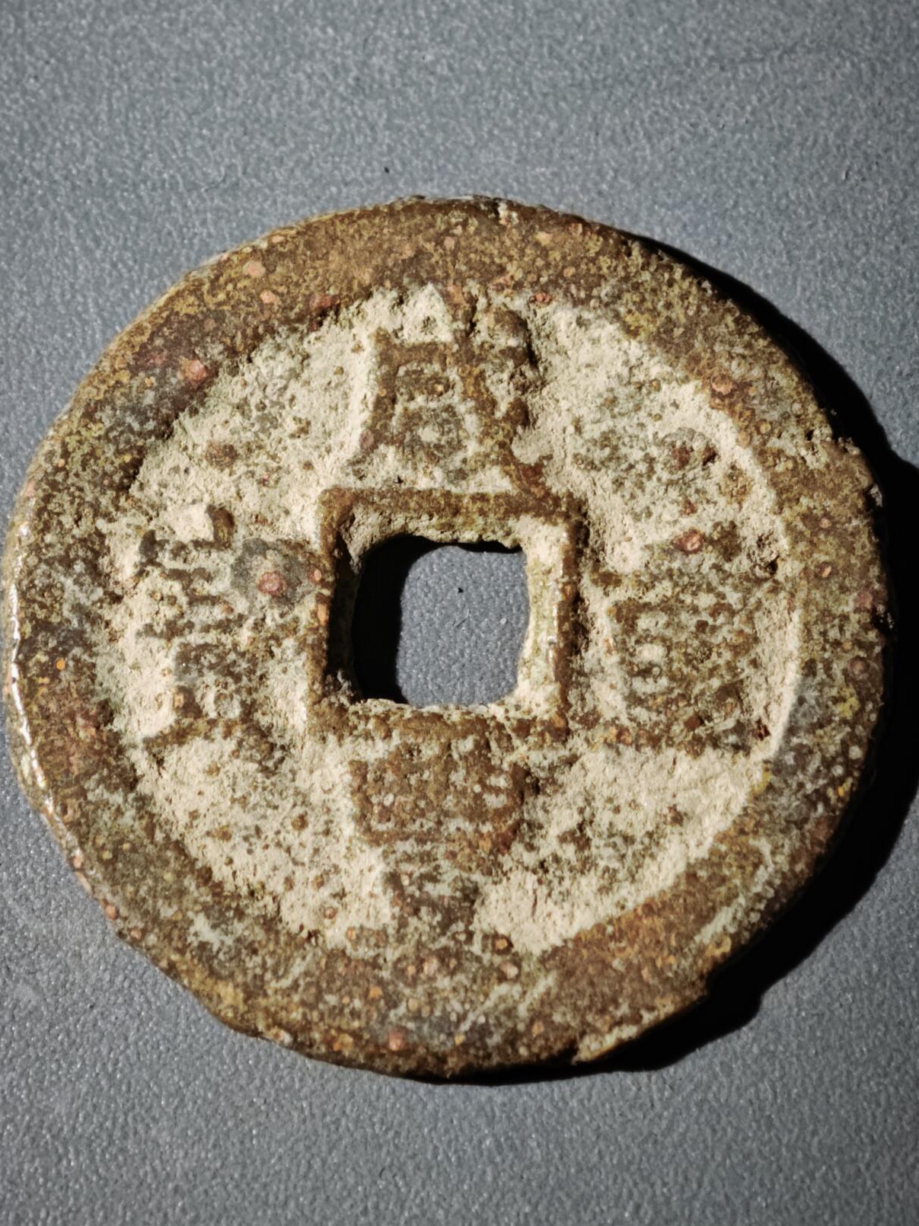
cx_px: 427
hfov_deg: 12.0
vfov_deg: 16.0
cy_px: 594
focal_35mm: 123
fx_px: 4355
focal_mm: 9
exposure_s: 1/100
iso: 320
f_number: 2
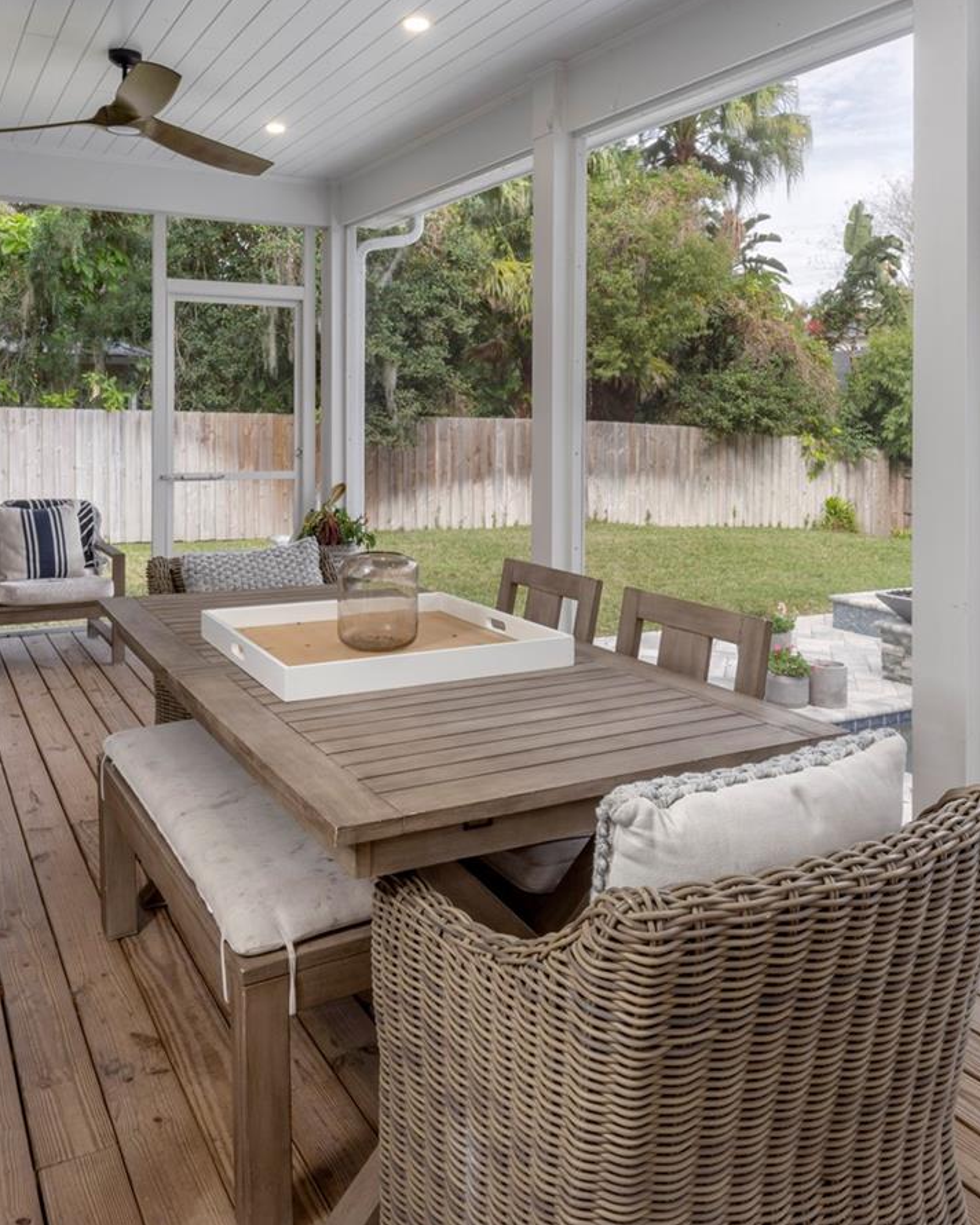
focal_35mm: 27
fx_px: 979
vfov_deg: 63.9
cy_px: 673
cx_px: 458
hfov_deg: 53.1
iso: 125
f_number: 16
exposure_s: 1/30
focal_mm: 16
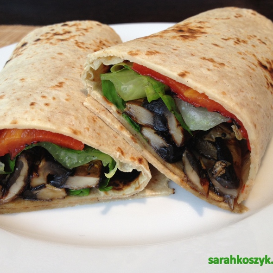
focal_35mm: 42
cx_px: 122
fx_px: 375
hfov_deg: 40.0
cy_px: 138
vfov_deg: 40.0
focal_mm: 4.28
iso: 50
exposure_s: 1/40
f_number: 2.4
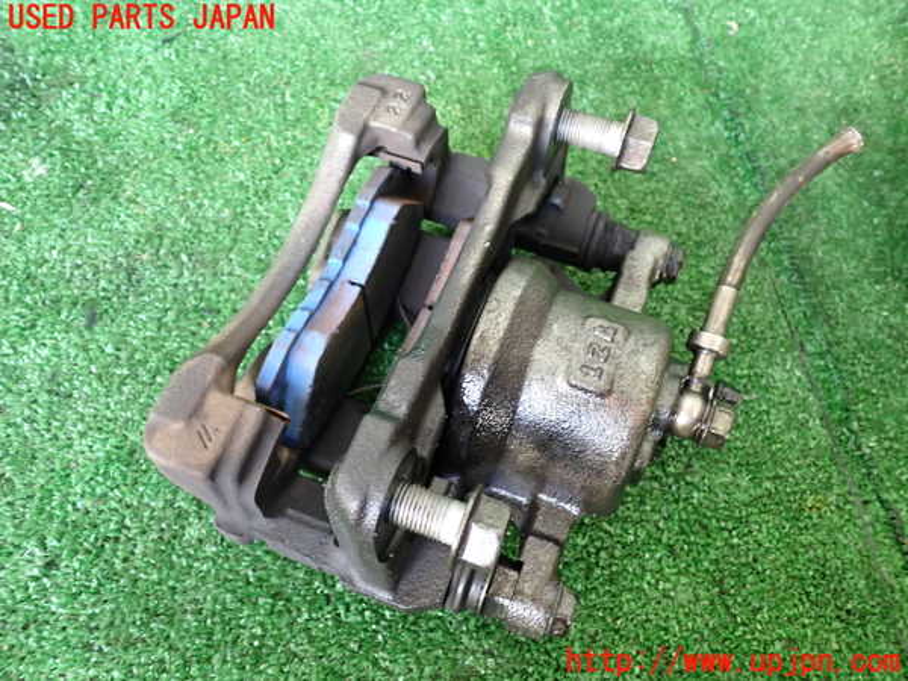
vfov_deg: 46.8
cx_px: 454
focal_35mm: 30
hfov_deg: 60.0
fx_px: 787
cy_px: 340
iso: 400
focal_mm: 5.4
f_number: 2.3
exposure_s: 1/30
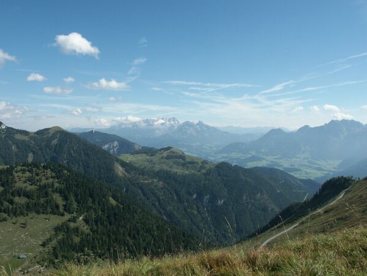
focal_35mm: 31
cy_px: 145
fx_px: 329
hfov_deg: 58.3
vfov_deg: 45.5
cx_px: 185
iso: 100
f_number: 8
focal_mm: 7.27
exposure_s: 1/350
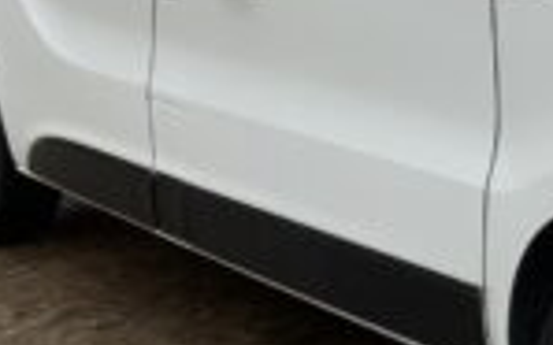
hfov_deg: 14.3
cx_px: 928
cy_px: 70
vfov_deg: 9.9
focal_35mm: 132
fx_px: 1989
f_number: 1.8
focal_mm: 3
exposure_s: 1/183
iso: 16
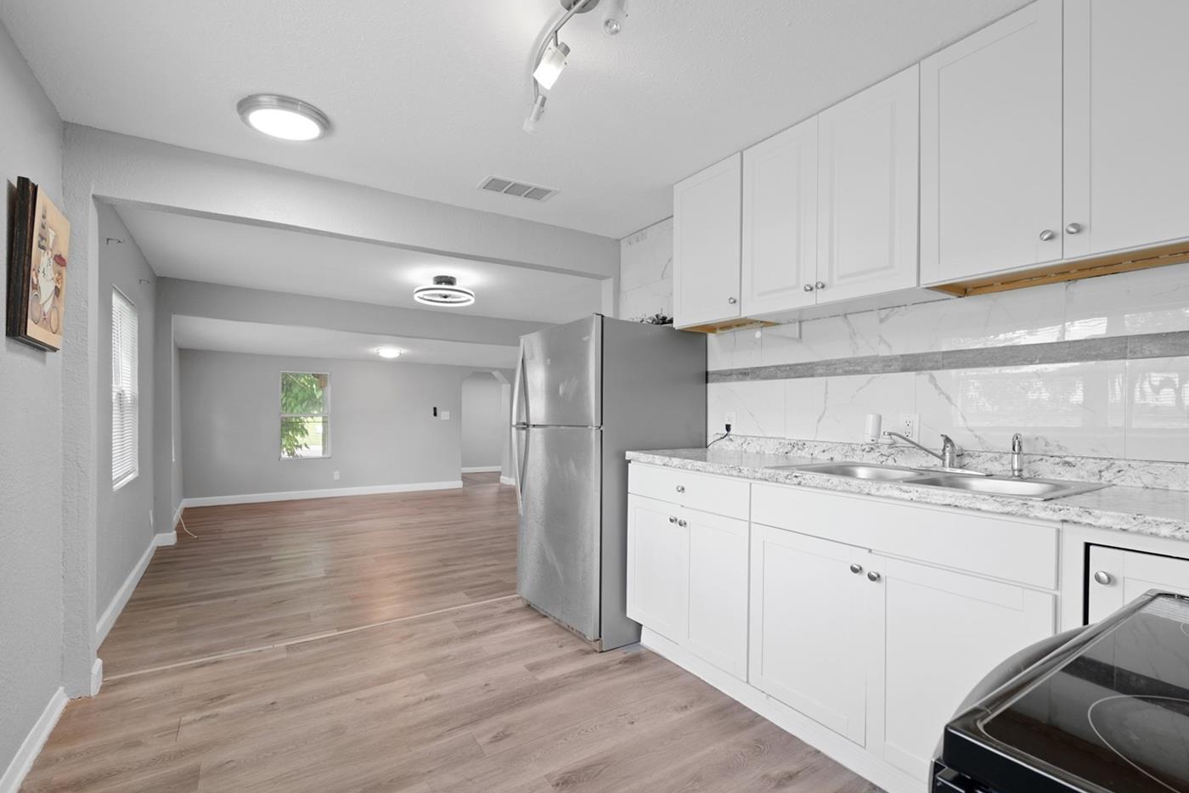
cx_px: 584
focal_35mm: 16
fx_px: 529
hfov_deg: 96.7
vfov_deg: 73.7
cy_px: 418
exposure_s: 1/2.5
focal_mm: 14
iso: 250
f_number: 6.3
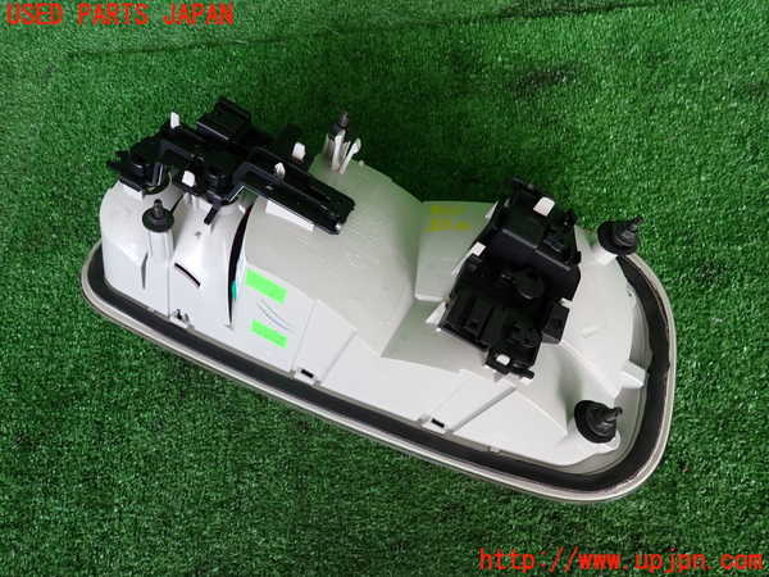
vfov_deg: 54.9
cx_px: 384
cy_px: 288
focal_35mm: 25
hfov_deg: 69.4
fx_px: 555
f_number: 2
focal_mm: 4.5
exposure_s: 1/60
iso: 125
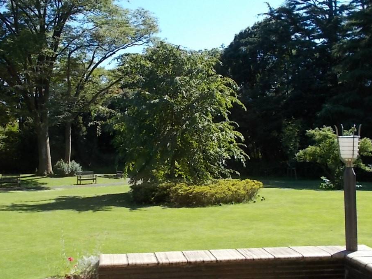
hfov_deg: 41.1
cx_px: 150
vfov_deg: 31.5
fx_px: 494
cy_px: 120
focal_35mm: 46
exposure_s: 1/400
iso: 80
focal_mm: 4.6
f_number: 3.2
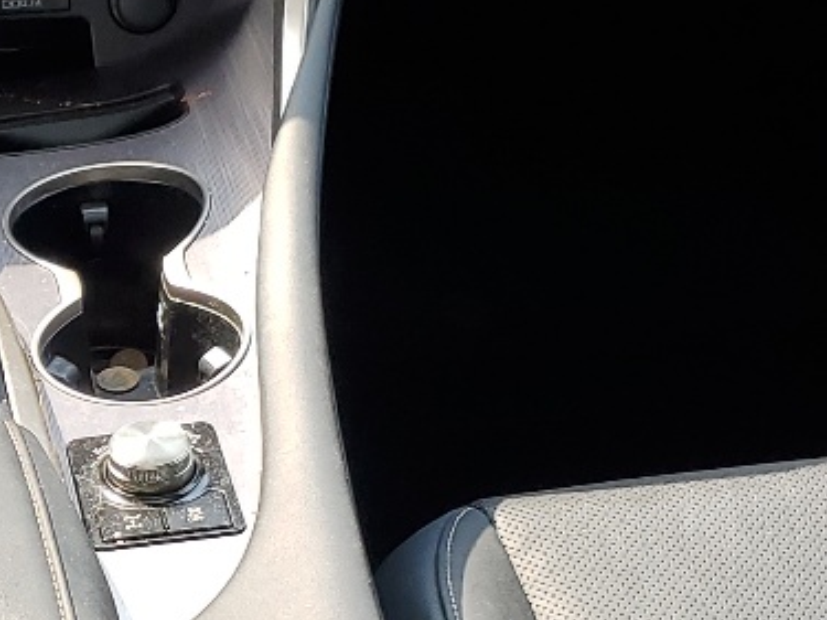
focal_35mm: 111
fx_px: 2651
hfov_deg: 17.1
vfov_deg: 13.3
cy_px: 395
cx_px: -126
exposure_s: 1/303
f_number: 1.5
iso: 50
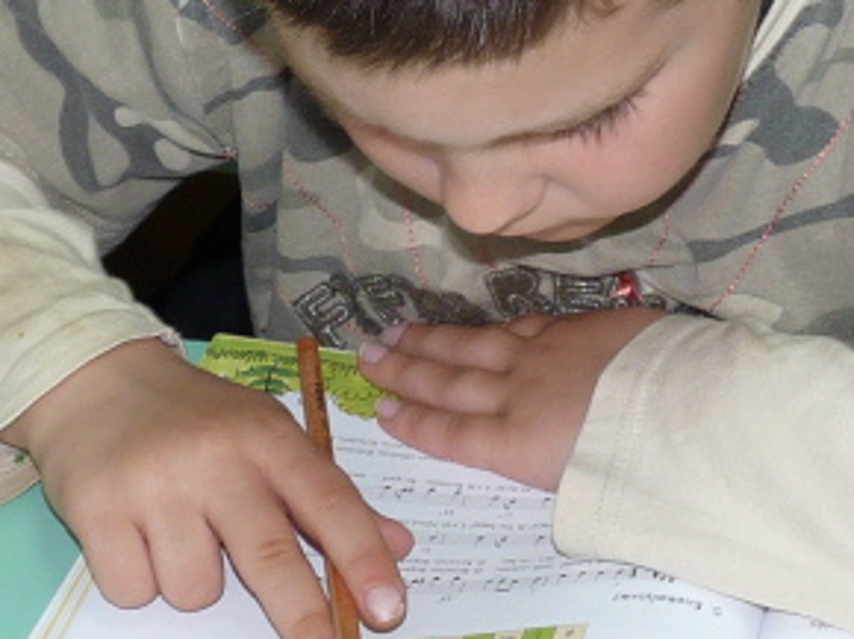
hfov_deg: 18.4
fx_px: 2613
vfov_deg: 13.7
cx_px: 639
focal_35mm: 106
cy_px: -24
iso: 100
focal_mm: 4.8
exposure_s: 1/30
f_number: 2.8
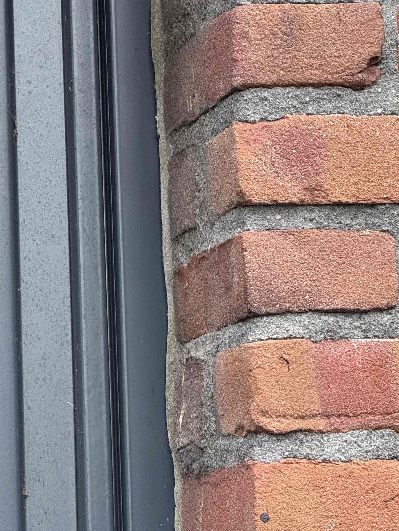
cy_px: 46
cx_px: 221
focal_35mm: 227
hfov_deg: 6.5
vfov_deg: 8.7
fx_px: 3488
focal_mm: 15.66
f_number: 2.8
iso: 250
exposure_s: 1/89
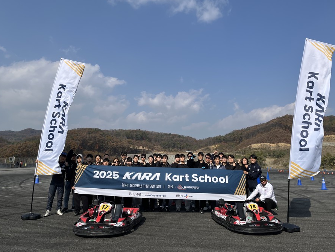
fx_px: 271
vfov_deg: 49.8
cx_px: 176
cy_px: 122
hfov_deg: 63.4
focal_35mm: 28
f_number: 1.6
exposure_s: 1/5319
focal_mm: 5.1
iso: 50
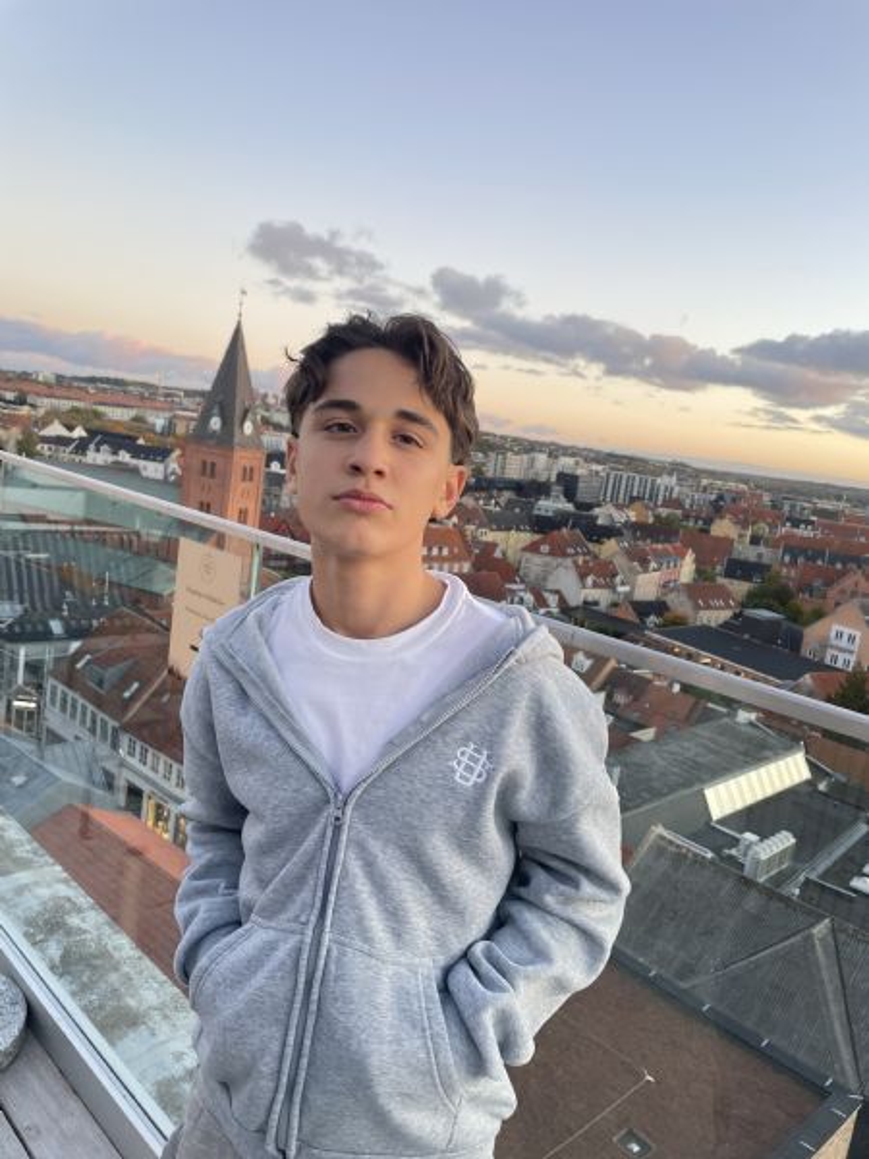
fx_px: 870
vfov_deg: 67.3
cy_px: 580
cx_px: 434
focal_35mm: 26
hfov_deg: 53.1
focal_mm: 4.2
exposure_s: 1/100
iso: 40
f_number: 1.6
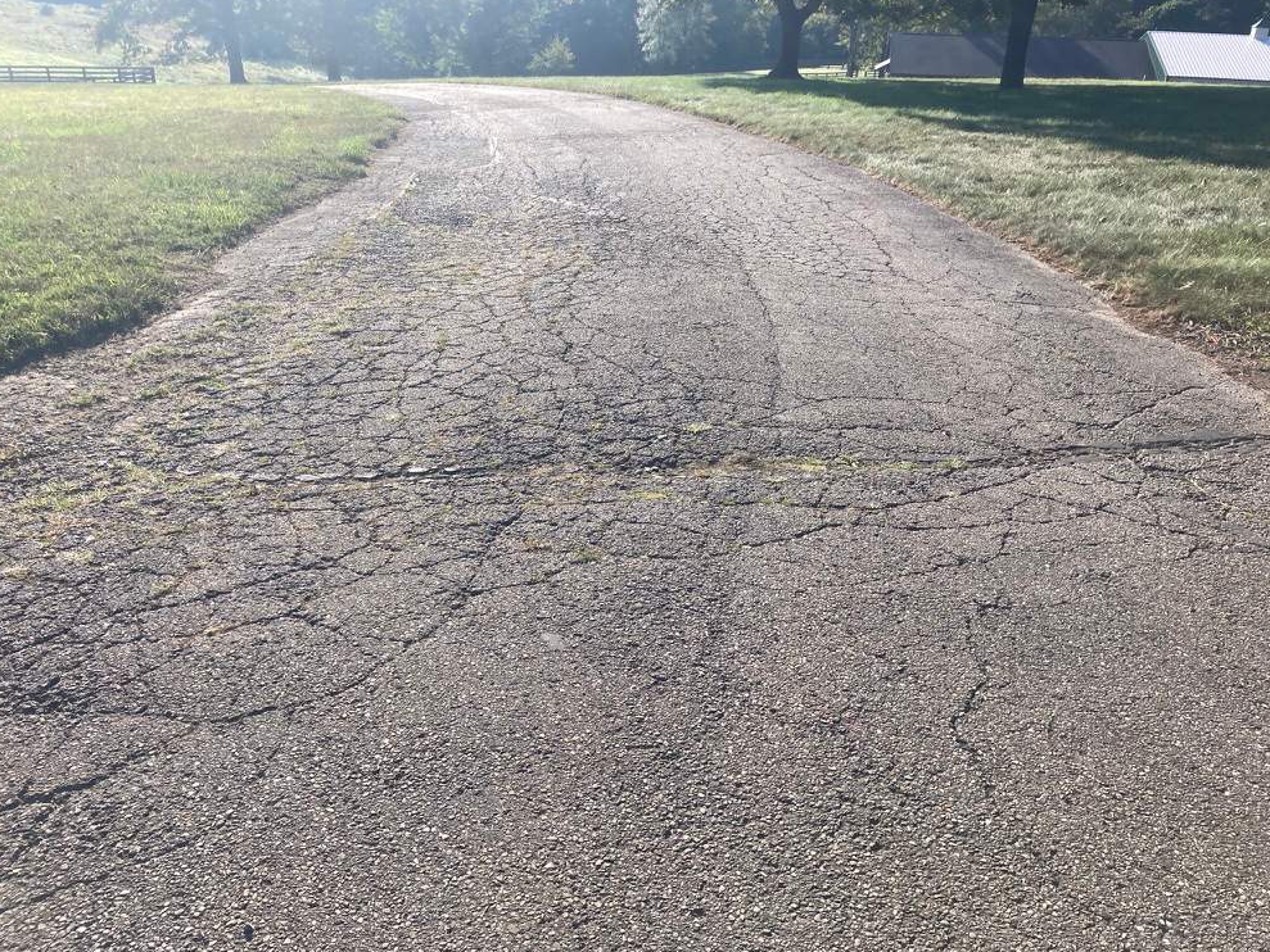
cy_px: 484
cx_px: 623
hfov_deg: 61.6
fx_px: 1064
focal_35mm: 29
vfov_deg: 48.2
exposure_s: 1/1230
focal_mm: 3.99
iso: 20
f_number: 1.8
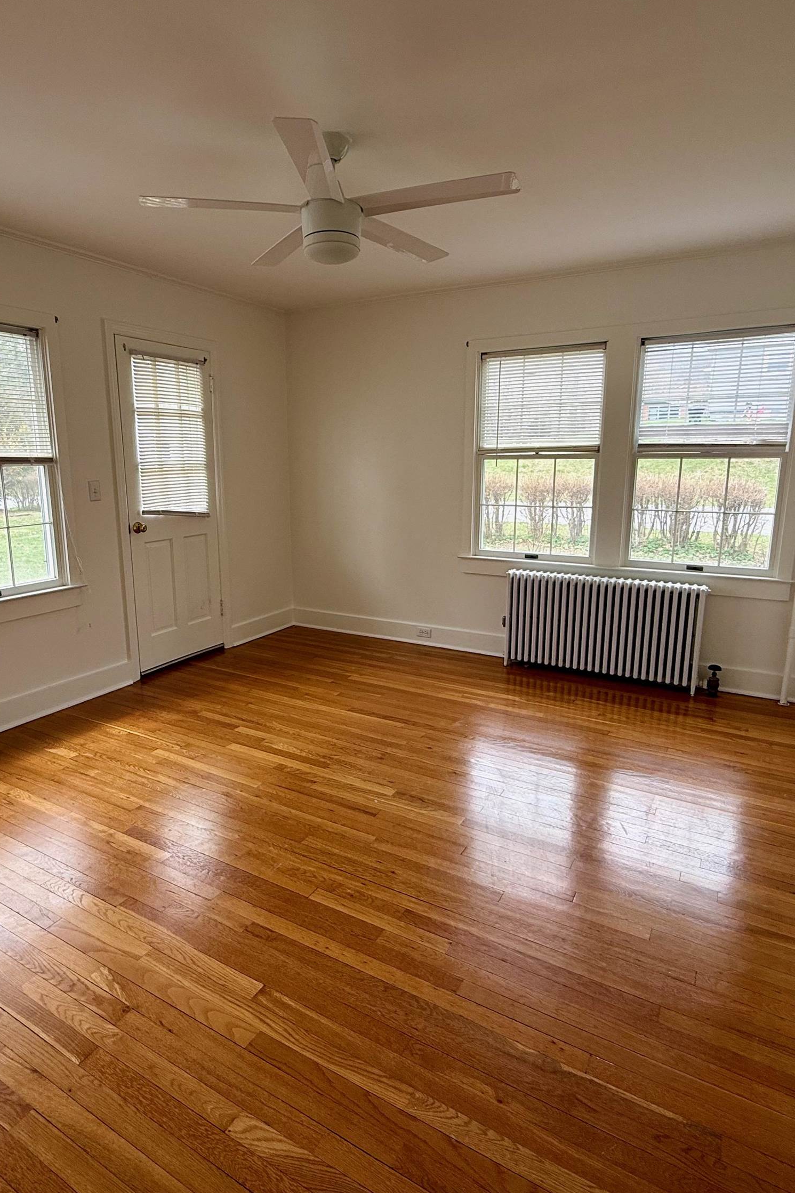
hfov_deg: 61.8
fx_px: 663
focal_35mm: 20
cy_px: 590
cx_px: 360
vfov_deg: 84.0
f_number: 2.2
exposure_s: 1/99
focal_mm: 2.22
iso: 50
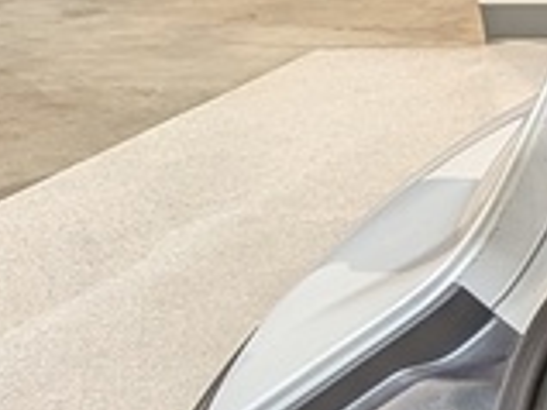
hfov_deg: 9.9
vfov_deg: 9.4
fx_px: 2447
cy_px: 575
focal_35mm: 155
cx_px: 1596
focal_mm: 4.53
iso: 26
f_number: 1.7
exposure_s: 1/288
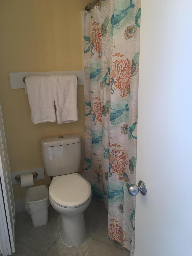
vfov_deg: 61.7
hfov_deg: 48.2
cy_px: 128
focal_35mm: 29
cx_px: 96
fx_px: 214
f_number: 2.2
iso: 25
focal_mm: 4.15
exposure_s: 1/60
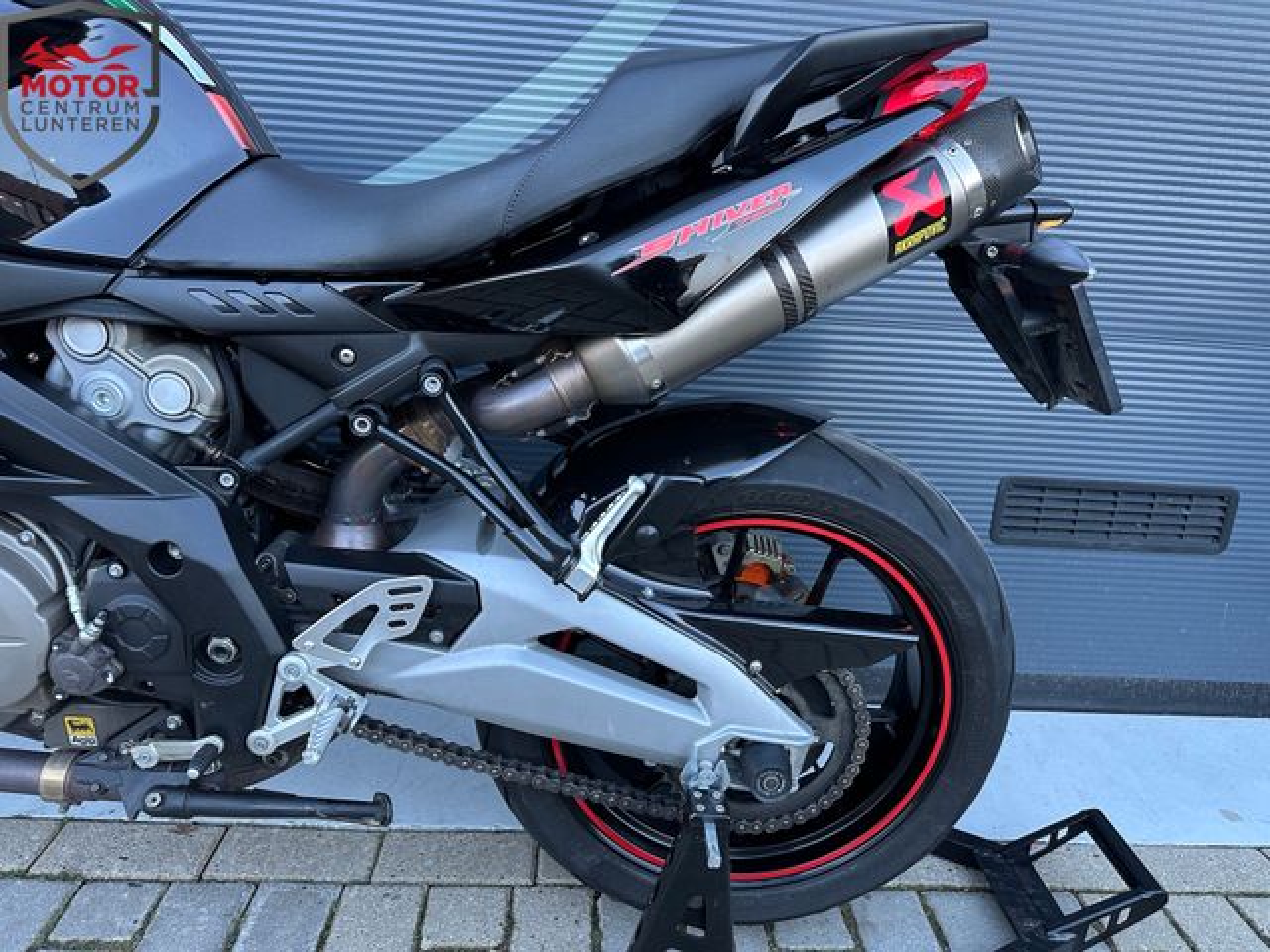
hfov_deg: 71.6
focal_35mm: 24
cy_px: 476
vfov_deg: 56.8
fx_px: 881
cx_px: 635
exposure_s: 1/109
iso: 250
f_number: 1.78
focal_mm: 6.86
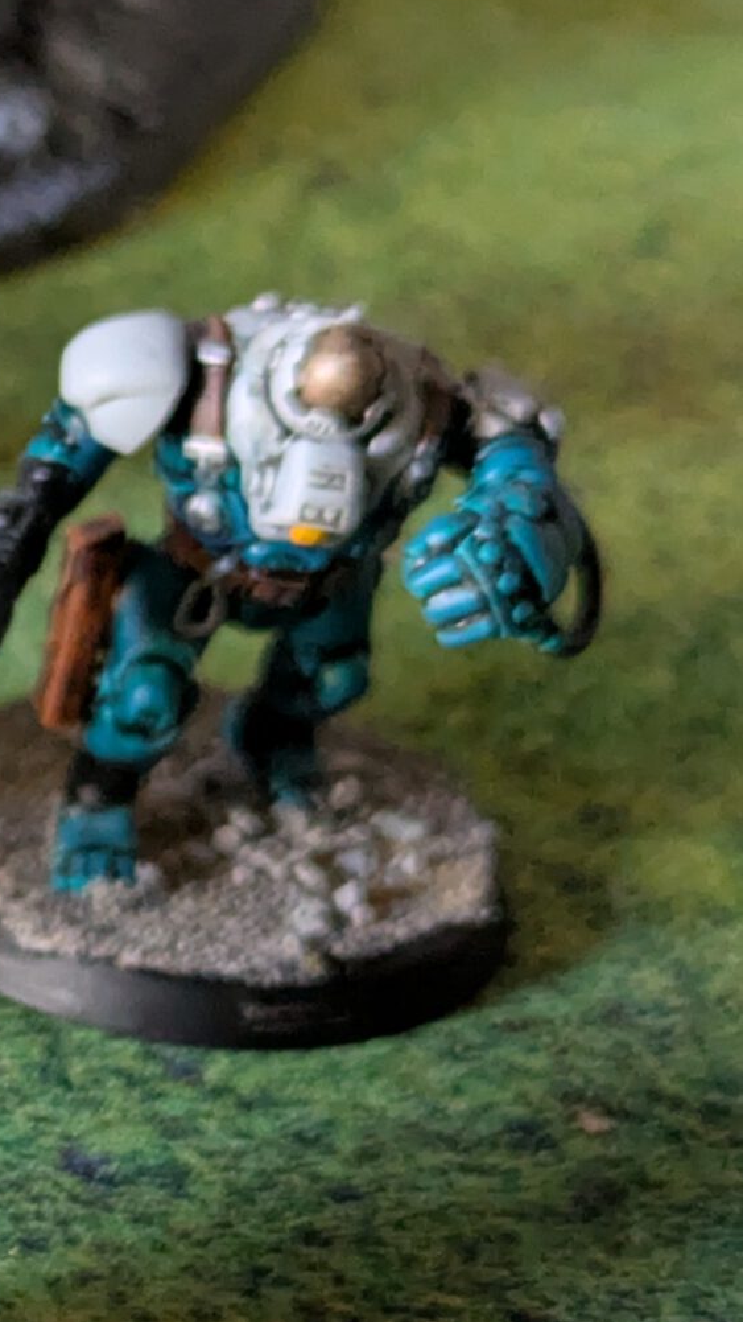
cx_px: -756
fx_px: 4694
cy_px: 881
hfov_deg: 8.6
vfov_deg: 16.0
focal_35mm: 134
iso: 310
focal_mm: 6.81
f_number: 1.85
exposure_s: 1/27.2
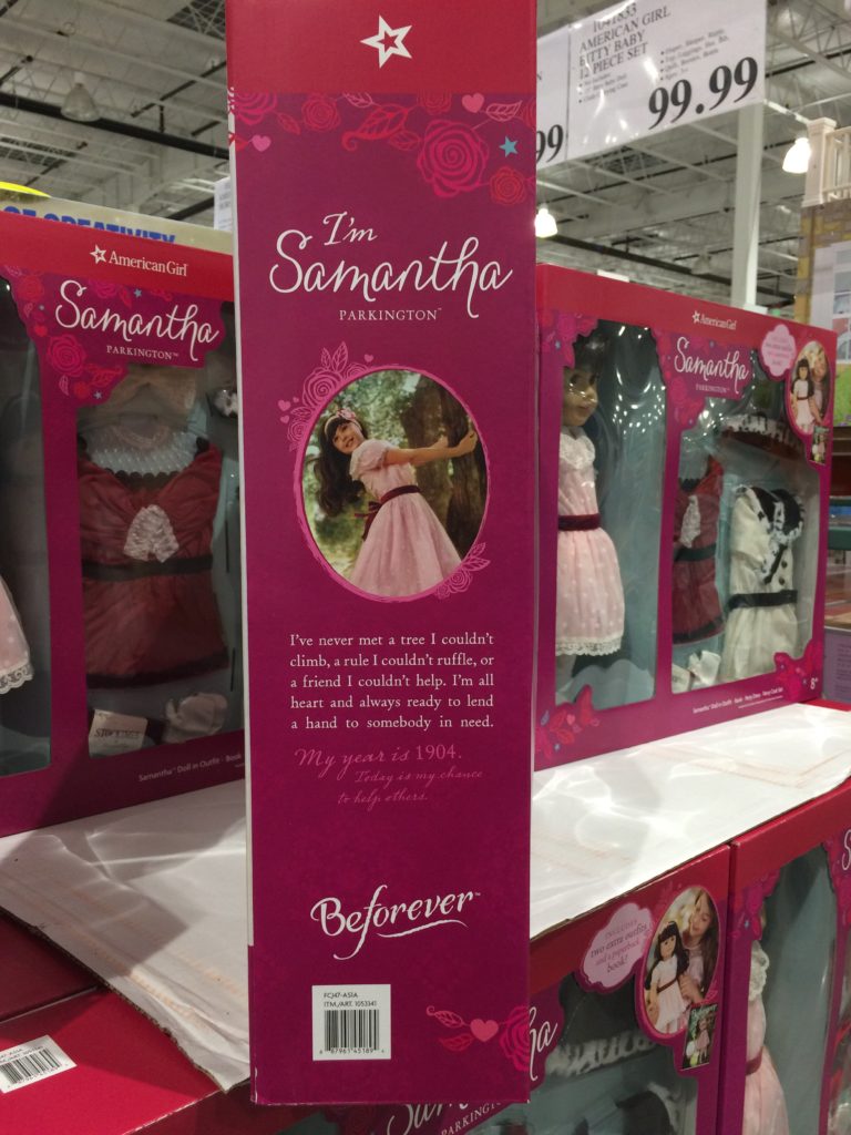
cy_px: 568
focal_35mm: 29
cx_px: 426
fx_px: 951
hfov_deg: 48.2
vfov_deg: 61.7
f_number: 2.2
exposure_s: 1/30
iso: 125
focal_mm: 4.15
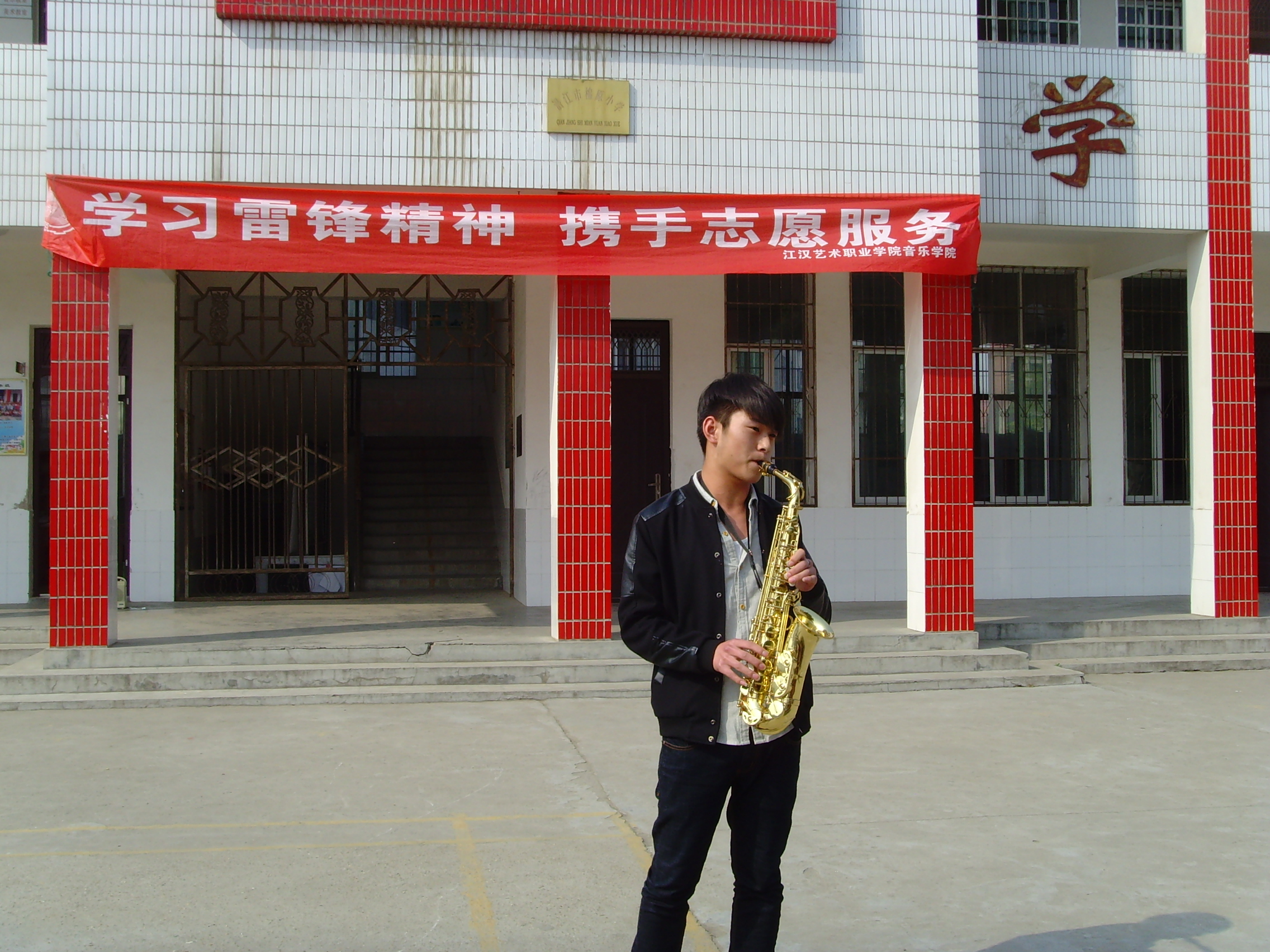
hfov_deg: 42.1
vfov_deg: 32.2
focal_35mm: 45
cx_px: 635
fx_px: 1651
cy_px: 476
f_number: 6.5
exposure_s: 1/250
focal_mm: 7.7
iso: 80
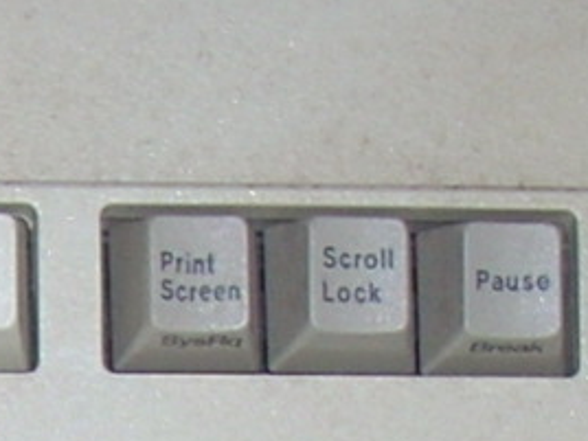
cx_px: -555
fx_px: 4807
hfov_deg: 6.8
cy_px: 963
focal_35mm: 283
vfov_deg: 5.1
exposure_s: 1/60
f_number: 2.8
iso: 64
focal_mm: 6.2
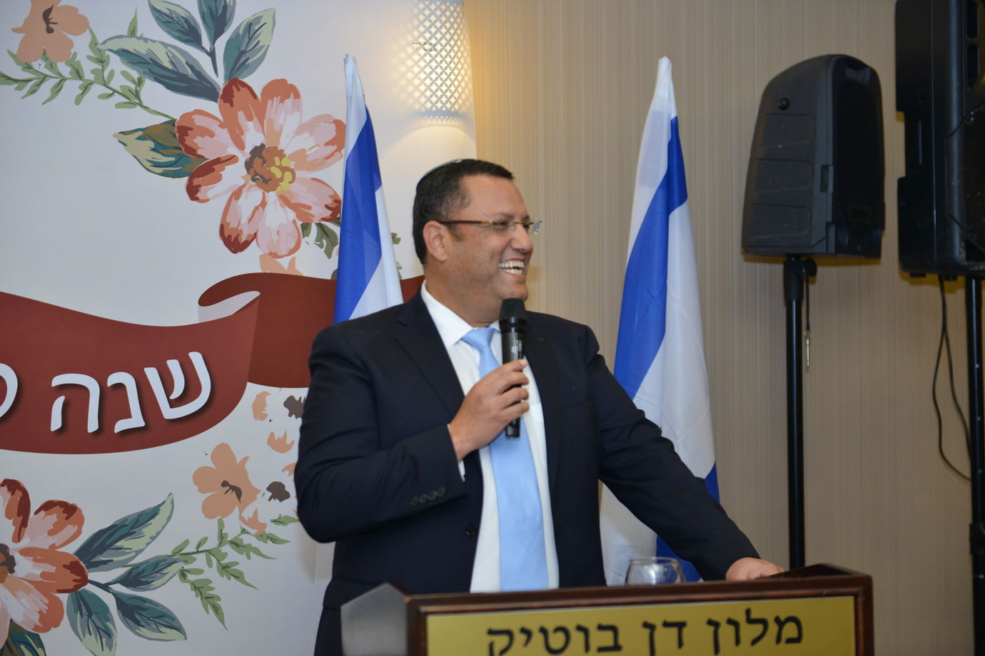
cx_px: 495
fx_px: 1942
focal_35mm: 71
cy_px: 328
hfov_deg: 28.5
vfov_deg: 19.2
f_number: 3.2
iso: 1250
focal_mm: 70
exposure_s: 1/160
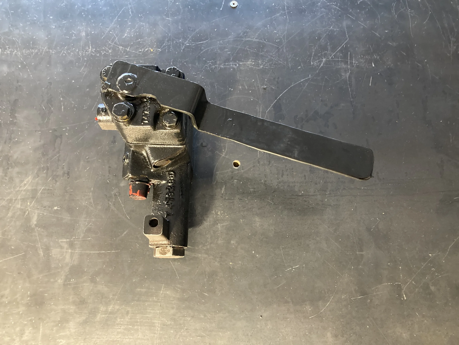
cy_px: 172
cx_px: 230
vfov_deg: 49.7
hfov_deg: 63.4
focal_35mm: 28
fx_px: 371
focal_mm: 3.99
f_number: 1.8
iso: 500
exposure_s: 1/30
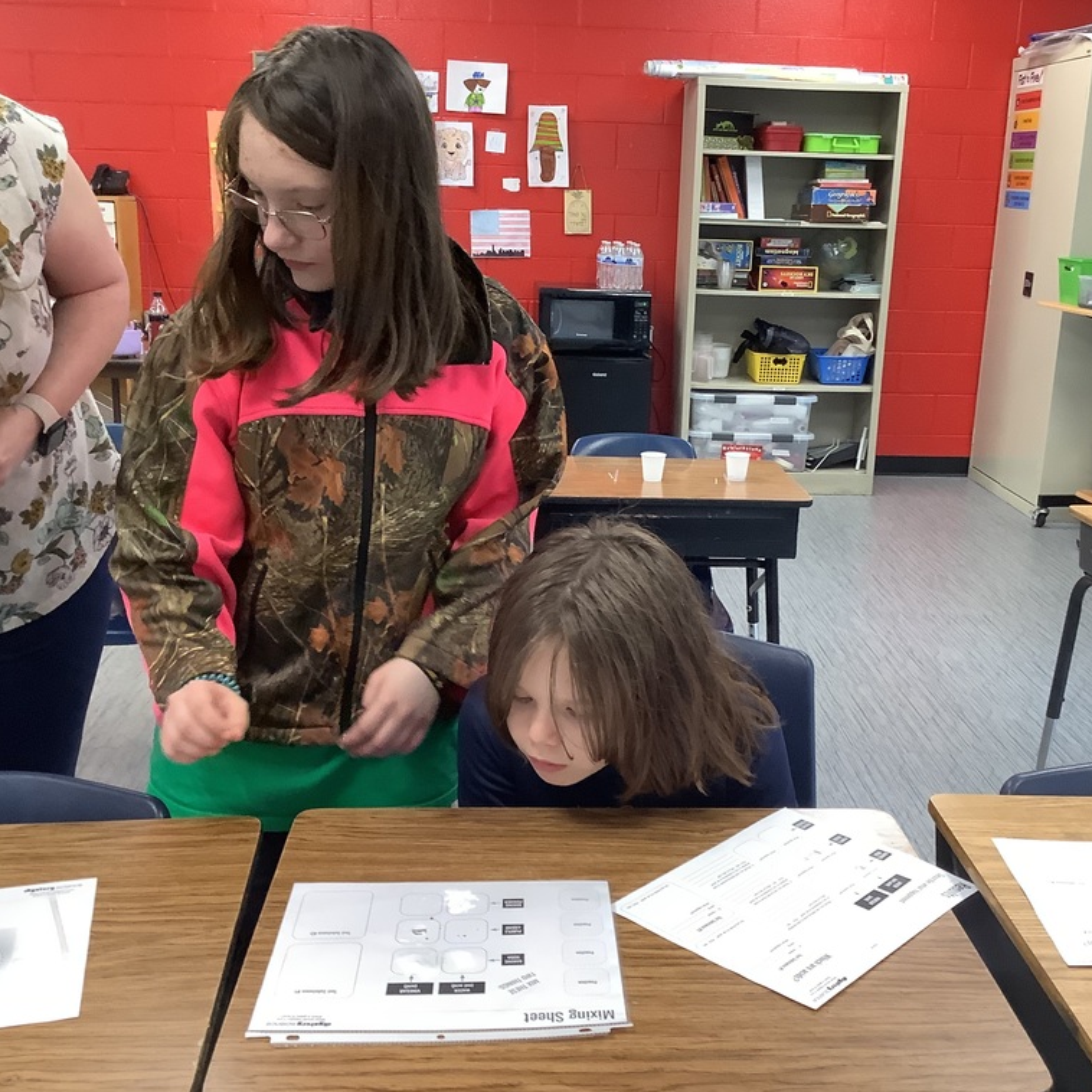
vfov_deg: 44.9
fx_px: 1321
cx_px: 596
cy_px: 542
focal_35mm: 37
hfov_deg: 44.9
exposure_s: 1/60
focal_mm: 3.3
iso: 250
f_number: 2.4
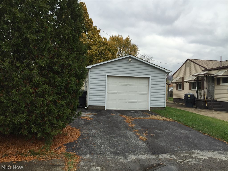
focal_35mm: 29
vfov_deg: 48.2
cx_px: 114
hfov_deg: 61.7
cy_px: 86
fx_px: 191
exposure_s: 1/842
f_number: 2.2
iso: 32
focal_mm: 4.15
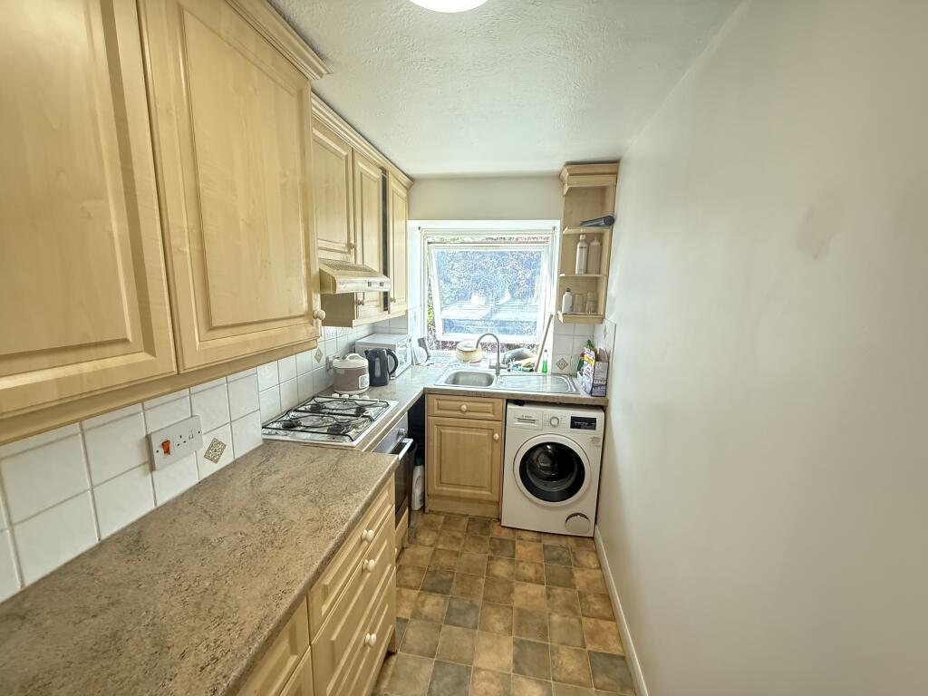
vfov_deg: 85.7
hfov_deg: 102.1
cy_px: 348
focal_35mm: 14
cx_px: 464
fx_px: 375
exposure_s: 1/104
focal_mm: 2.22
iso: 640
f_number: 2.2
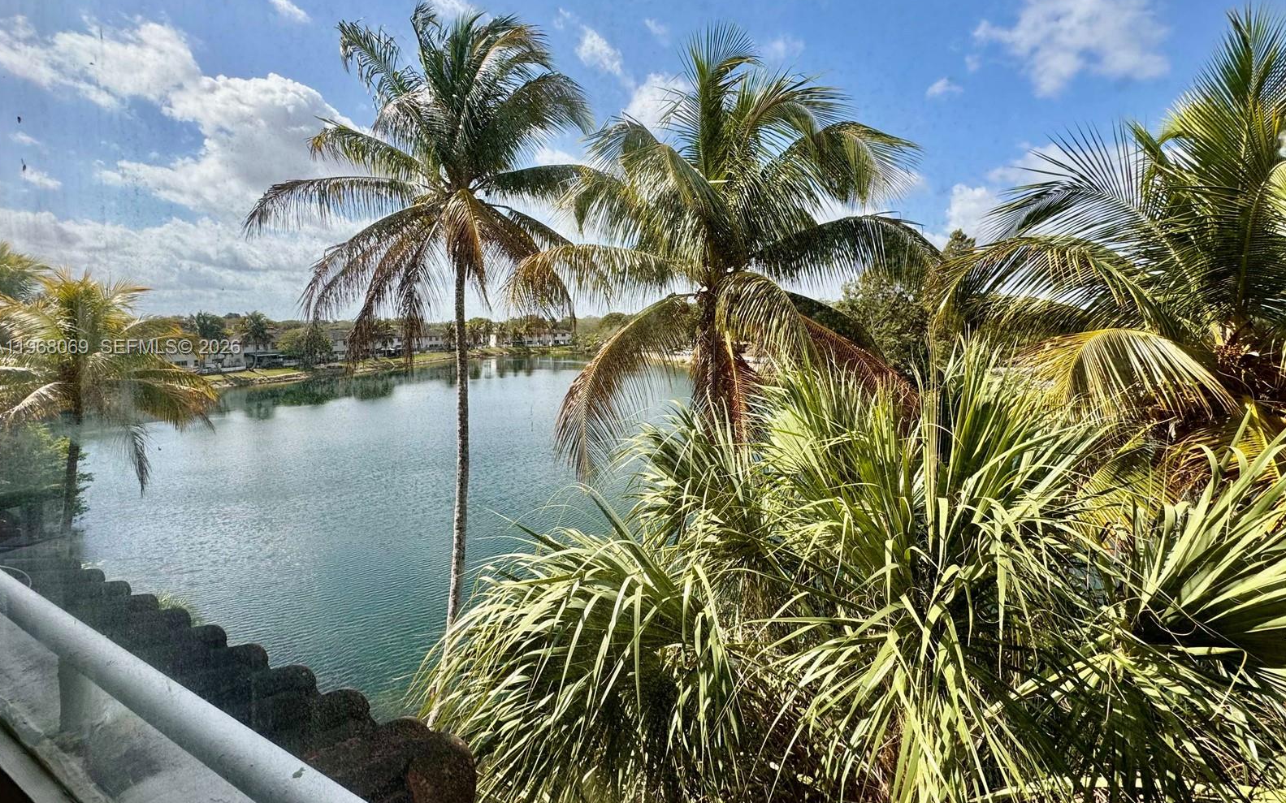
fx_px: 526
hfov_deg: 101.5
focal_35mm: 15
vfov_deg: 74.4
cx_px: 638
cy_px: 348
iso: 50
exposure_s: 1/1236
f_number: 2.2
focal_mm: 2.22
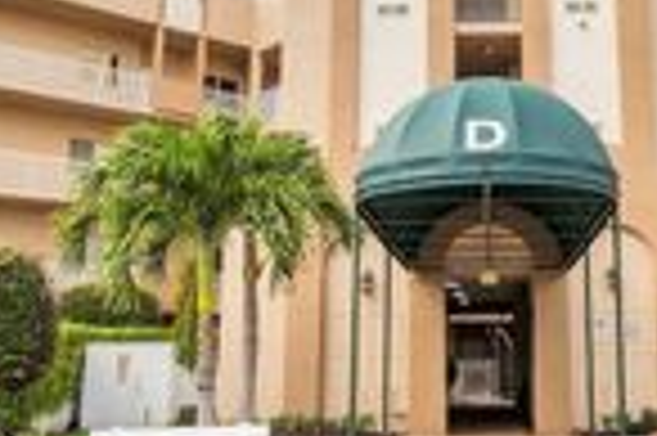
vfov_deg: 27.9
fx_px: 875
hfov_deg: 40.0
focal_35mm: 48
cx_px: 495
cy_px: 169
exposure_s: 1/200
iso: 640
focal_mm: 14
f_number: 16
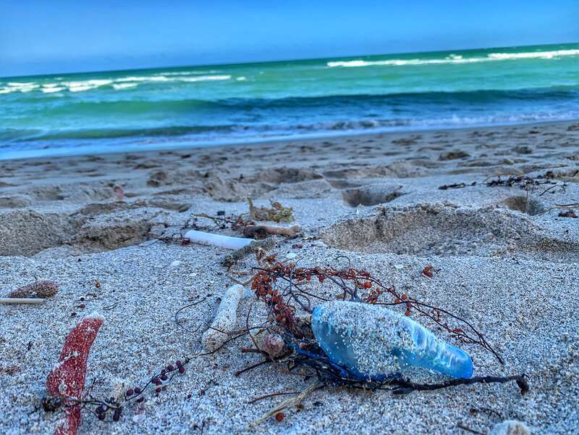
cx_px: 290
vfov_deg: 53.1
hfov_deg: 67.3
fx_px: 435
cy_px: 218
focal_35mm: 26
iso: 25
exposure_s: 1/631
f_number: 1.8
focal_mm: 4.25
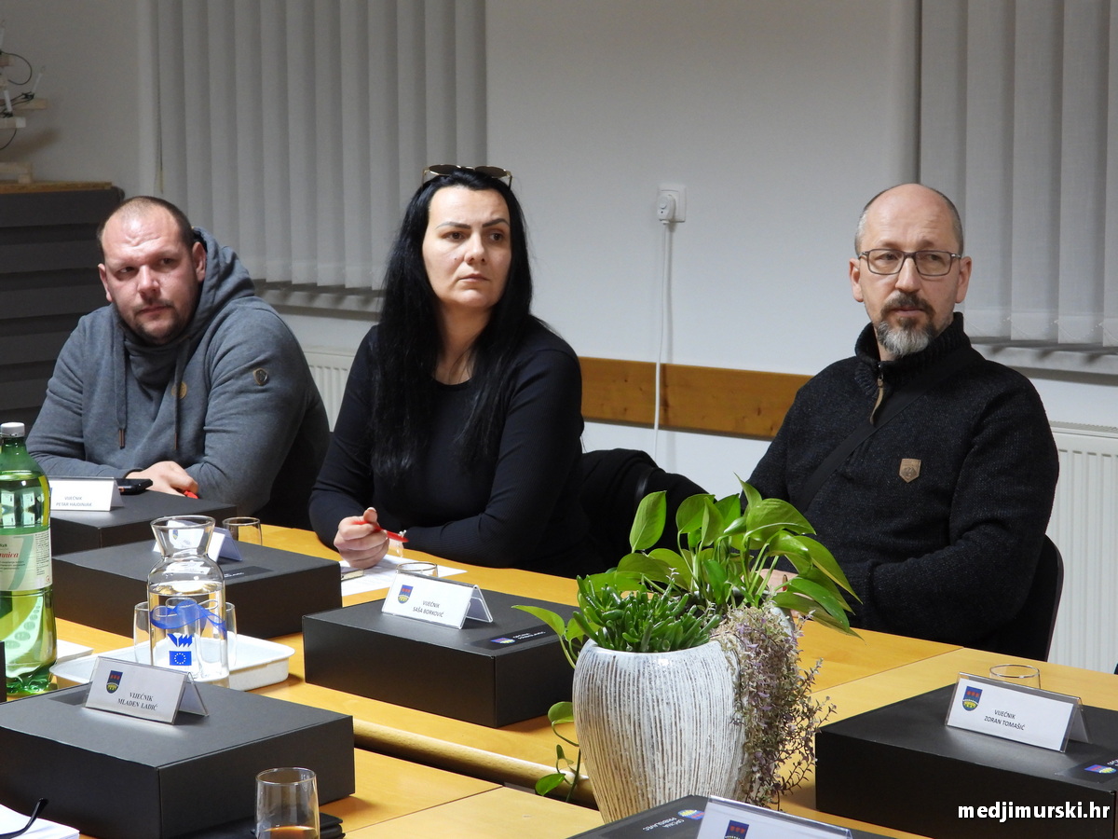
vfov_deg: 19.6
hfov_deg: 26.0
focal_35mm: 75
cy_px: 420
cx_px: 559
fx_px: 2422
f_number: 3.5
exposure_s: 1/15
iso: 400
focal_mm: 13.5
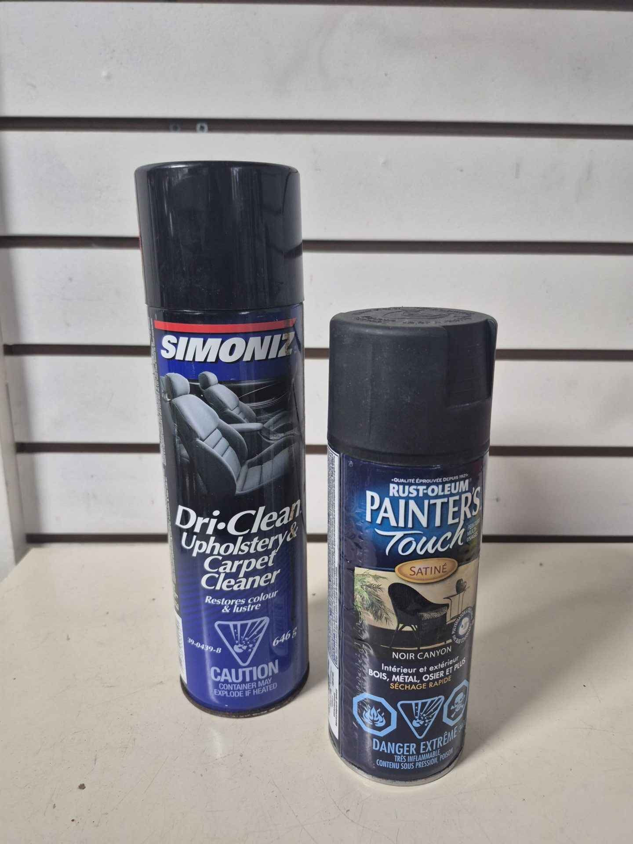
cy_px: 422
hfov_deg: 58.9
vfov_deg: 73.9
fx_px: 561
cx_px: 316
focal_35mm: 23
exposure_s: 1/120
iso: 400
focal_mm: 5.4
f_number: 1.8
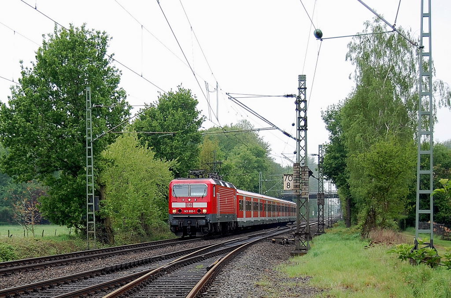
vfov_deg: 26.3
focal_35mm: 51
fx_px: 637
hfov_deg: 39.0
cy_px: 149
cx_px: 226
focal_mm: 34
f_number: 4.5
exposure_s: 1/640
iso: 400
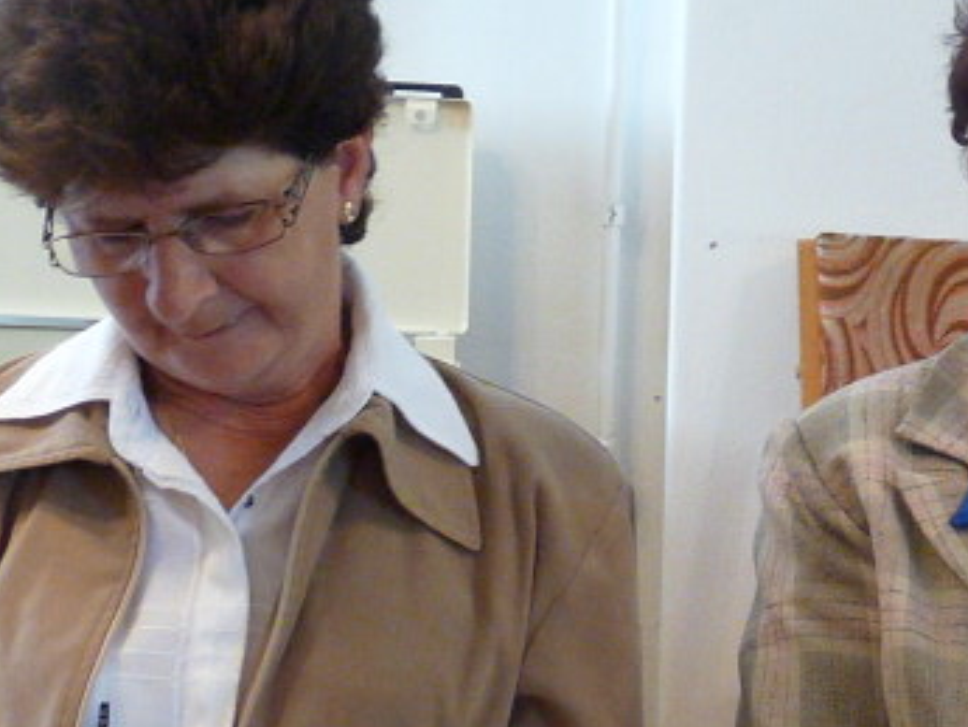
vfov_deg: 16.6
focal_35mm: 89
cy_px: 463
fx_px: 2490
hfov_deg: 21.7
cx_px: 800
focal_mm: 4.8
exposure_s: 1/30
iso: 320
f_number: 2.8
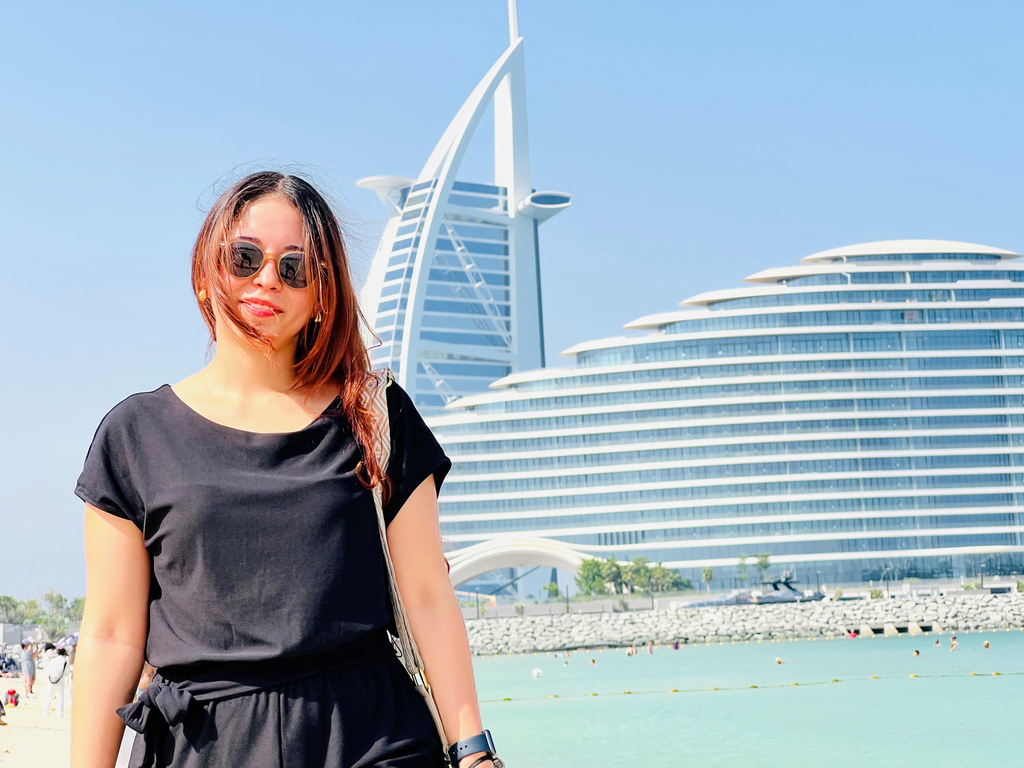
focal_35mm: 77
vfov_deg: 19.1
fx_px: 2278
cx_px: 512
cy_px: 384
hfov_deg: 25.3
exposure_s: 1/927
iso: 32
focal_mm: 9
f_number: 2.8
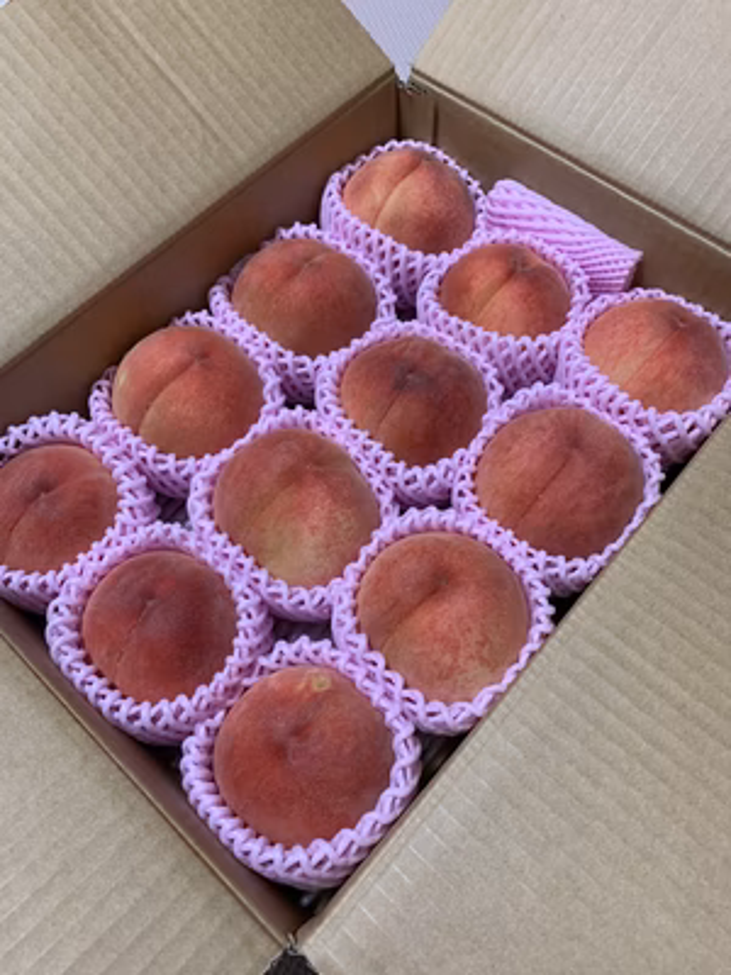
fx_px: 732
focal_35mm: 26
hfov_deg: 53.1
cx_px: 366
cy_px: 488
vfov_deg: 67.3
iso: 80
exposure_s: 1/42
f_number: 1.8
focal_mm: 4.25
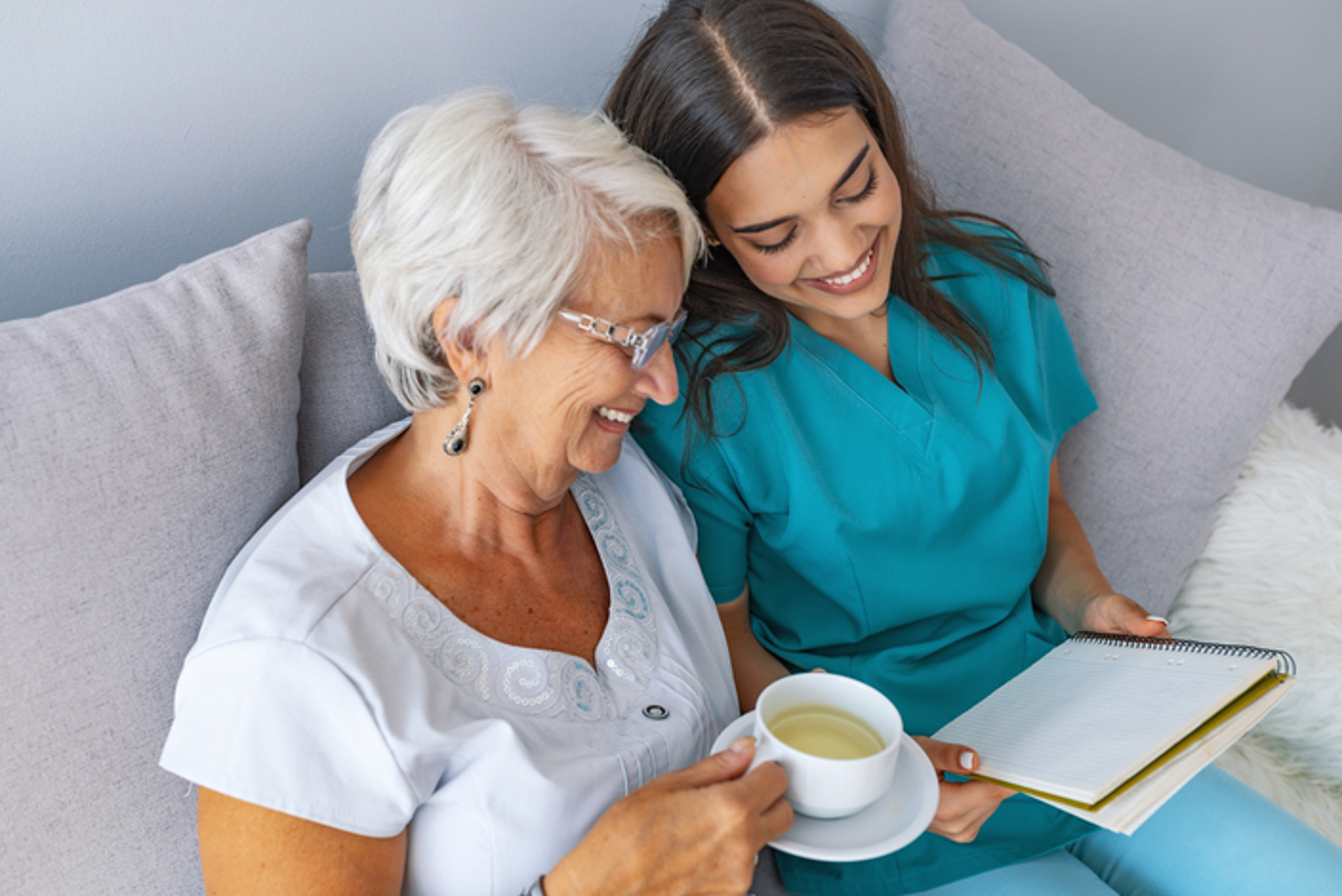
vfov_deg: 36.9
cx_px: 667
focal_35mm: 36
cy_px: 439
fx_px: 1342
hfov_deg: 53.1
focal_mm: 35
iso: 100
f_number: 3.5
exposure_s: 1/100
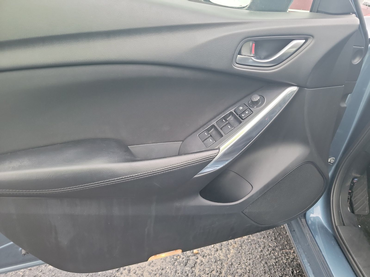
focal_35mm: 24
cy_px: 138
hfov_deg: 71.6
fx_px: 257
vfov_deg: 56.8
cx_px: 185
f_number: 1.8
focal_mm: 6.7
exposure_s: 1/59
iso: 467
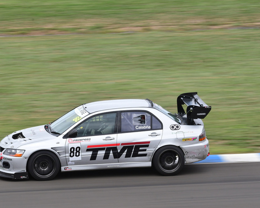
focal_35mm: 373
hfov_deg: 5.2
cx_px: 117
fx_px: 2872
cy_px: 104
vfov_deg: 4.2
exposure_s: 1/250
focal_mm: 220
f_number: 13
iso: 400
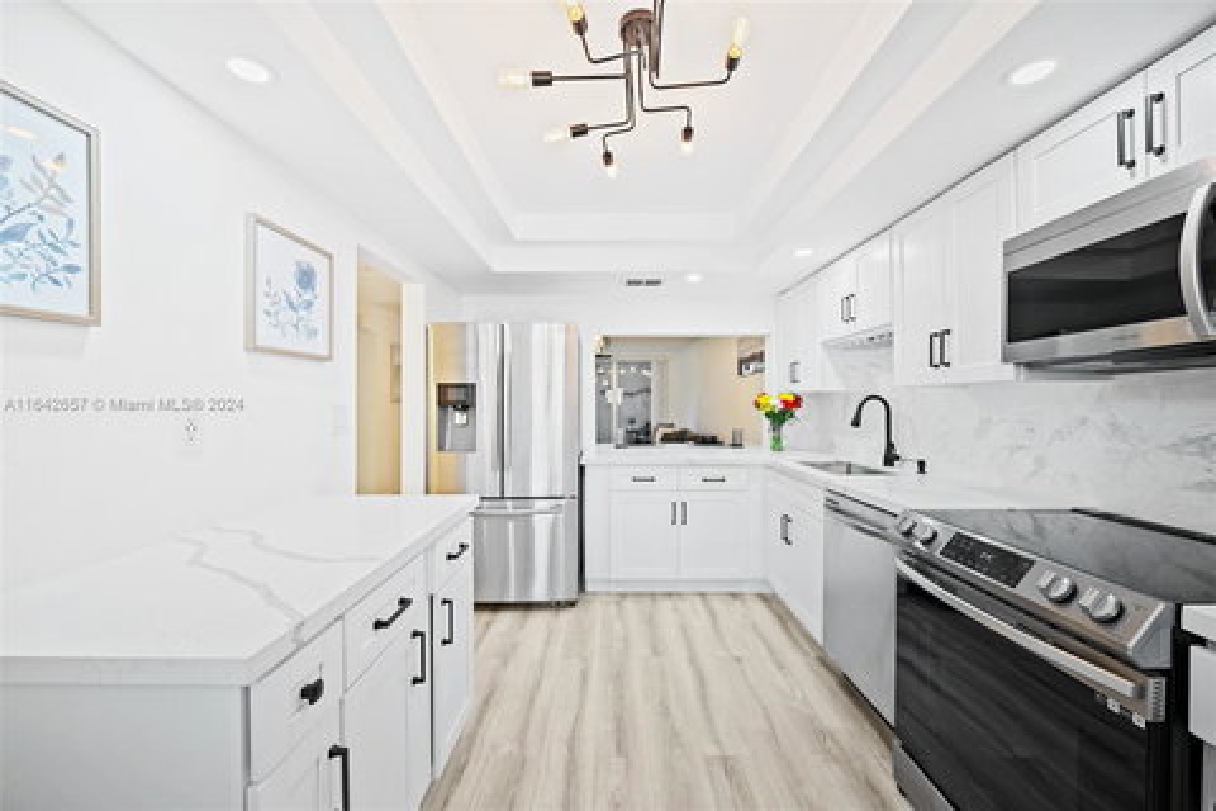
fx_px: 473
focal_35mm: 14
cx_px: 608
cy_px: 406
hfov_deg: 104.3
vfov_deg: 81.2
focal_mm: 14
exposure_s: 1/13
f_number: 2.8
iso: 360
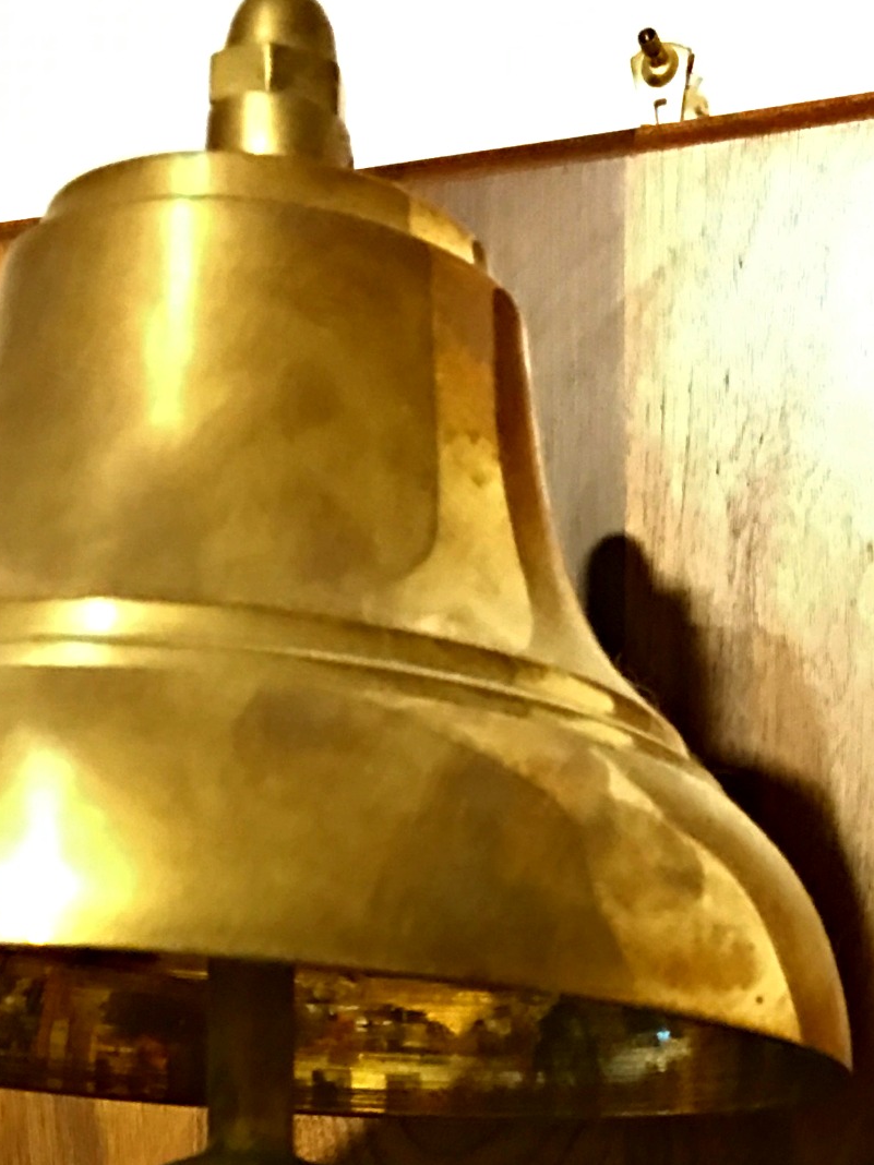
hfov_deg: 20.0
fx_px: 2458
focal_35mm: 73
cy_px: 1377
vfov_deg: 24.3
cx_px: 666
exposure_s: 1/4
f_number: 2.2
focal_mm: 4.15
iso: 80
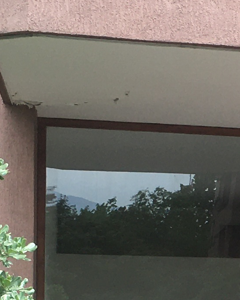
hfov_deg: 9.0
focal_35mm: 165
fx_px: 1466
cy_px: 361
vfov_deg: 11.5
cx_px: 425
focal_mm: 4.15
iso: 25
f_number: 2.2
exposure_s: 1/545
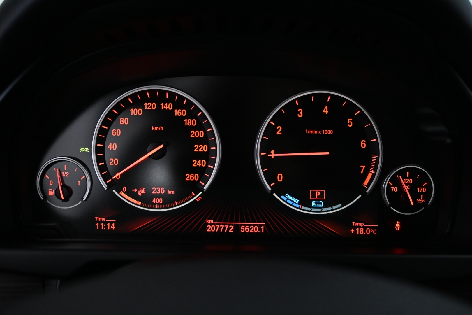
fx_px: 393
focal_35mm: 30
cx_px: 236
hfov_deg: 61.9
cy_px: 158
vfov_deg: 43.6
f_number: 3.8
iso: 1600
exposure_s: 1/30
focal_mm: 20
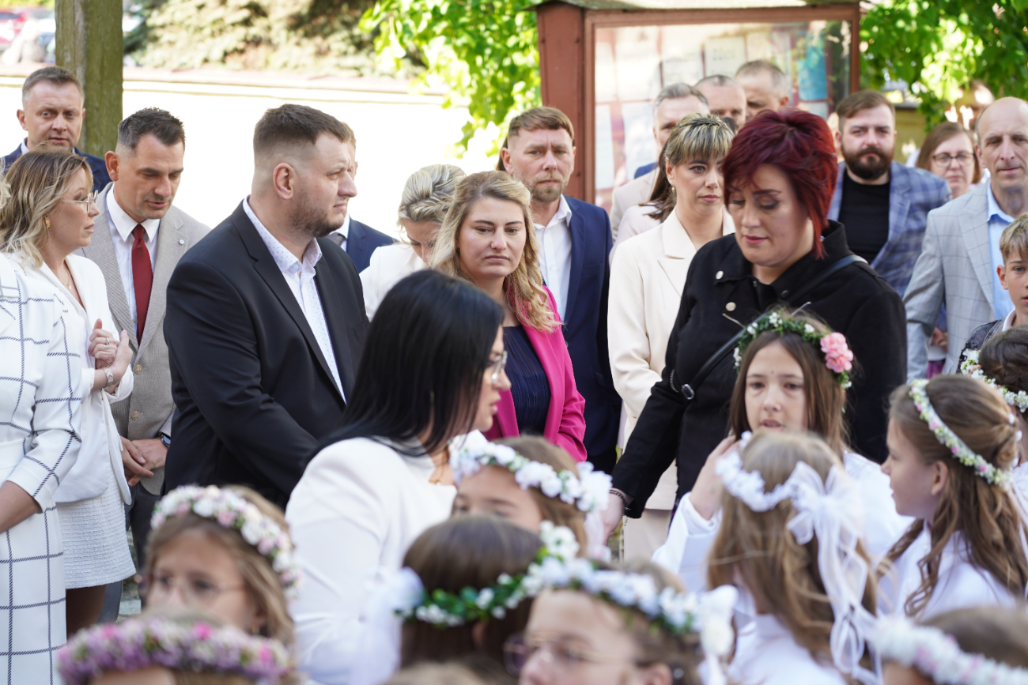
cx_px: 514
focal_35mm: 105
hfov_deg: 19.5
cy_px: 342
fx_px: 2998
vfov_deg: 13.0
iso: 160
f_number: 4.5
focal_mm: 105
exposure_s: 1/100
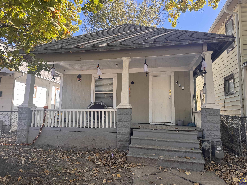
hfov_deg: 71.6
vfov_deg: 56.8
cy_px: 92
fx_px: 171
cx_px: 124
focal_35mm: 24
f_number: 1.78
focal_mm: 6.76
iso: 80
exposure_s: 1/296
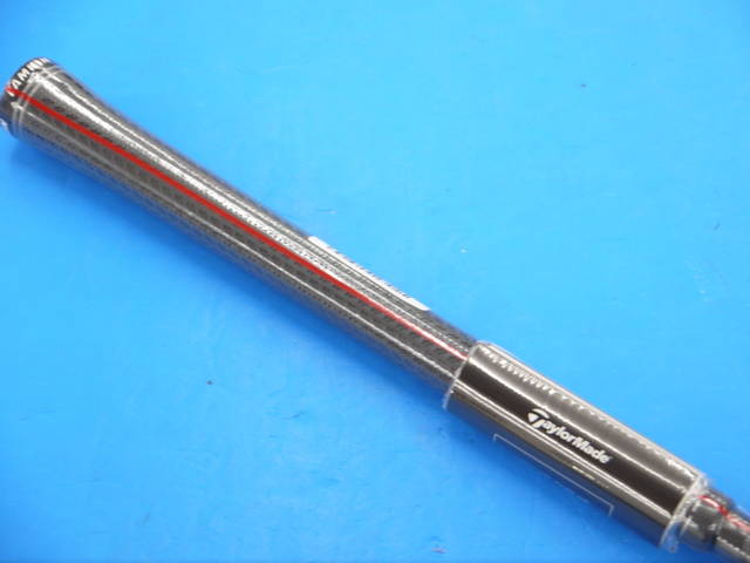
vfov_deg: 17.6
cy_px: 282
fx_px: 1820
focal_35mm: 84
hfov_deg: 23.3
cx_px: 375
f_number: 5.6
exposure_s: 1/80
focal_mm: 42
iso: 640
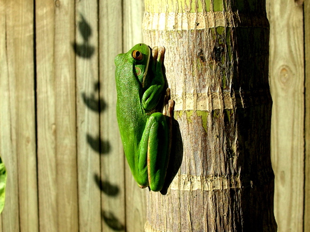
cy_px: 116
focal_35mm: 36
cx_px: 155
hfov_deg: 51.4
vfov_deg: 39.6
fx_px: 322
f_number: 3.7
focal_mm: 6
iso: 50
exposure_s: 1/456
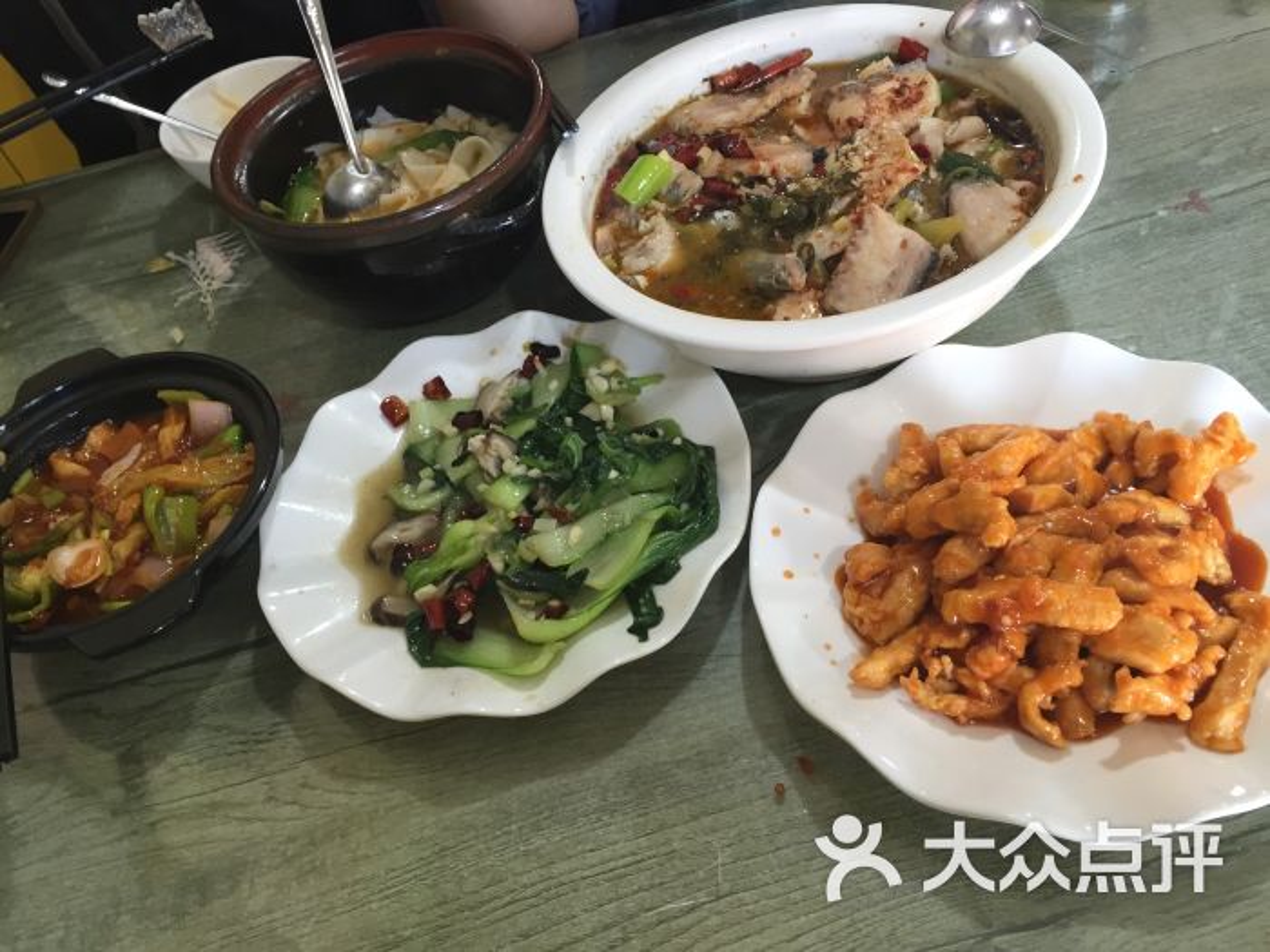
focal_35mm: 29
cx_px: 635
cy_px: 476
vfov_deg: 48.2
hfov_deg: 61.7
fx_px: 1064
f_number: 2.2
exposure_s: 1/30
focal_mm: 4.15
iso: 64
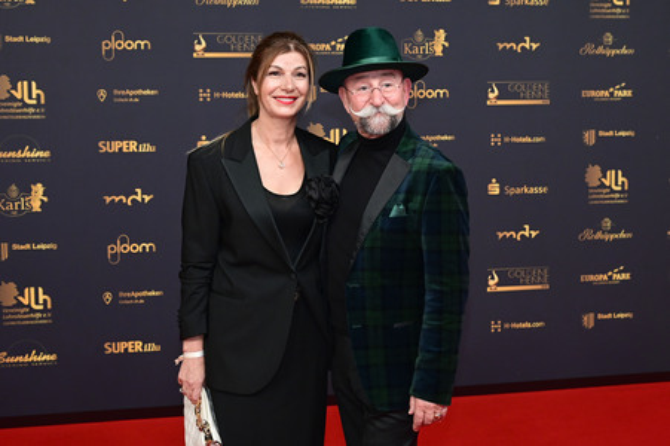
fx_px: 837
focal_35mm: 45
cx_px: 335
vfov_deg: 29.8
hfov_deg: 43.6
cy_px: 223
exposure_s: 1/200
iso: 2500
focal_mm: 45
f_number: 5.6
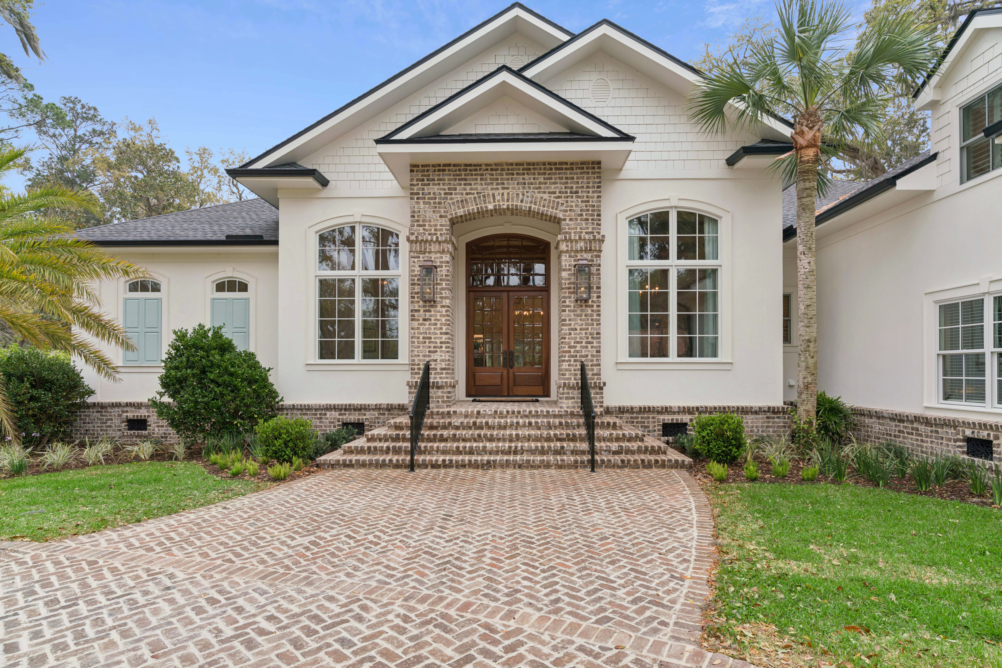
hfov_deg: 86.9
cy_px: 334
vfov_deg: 64.6
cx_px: 501
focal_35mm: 19
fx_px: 529
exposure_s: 1/100
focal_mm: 19
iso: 250
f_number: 8
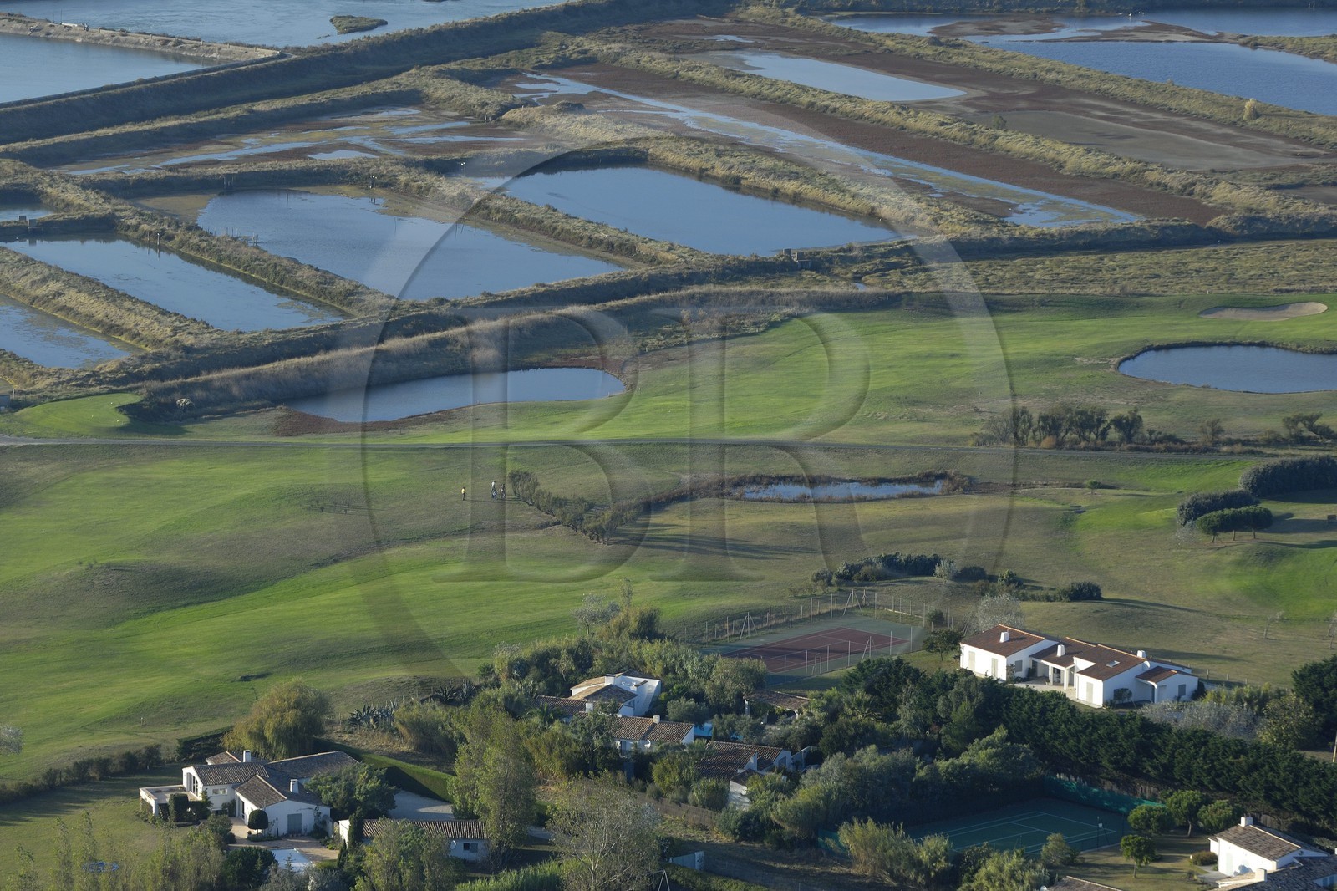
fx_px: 6683
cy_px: 446
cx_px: 668
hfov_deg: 11.4
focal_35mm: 180
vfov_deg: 7.6
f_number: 5.6
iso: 100
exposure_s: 1/250
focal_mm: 120
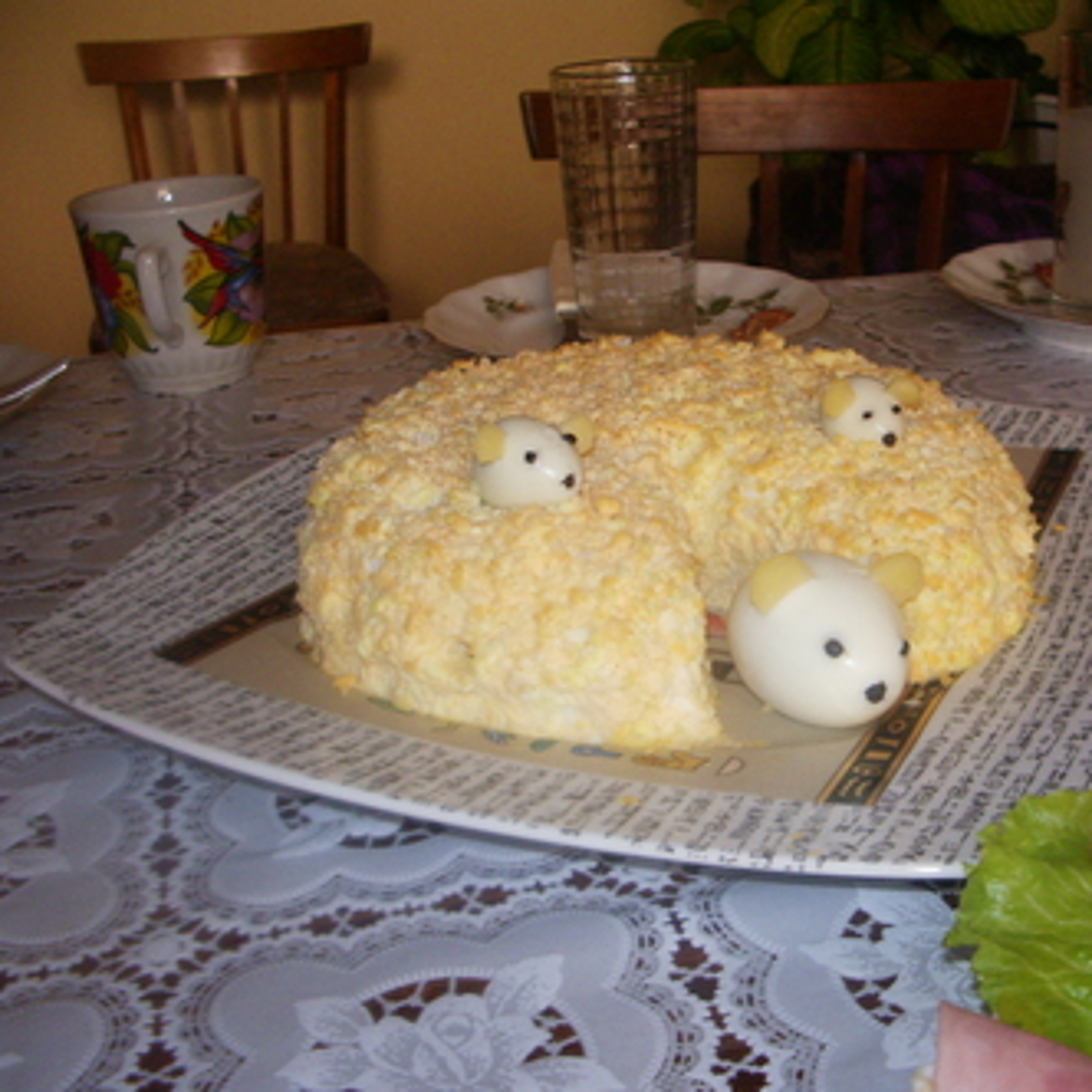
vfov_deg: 40.0
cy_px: 549
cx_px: 694
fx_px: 1499
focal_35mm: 42
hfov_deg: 39.7
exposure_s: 1/40
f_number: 2.6
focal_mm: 5.8
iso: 160
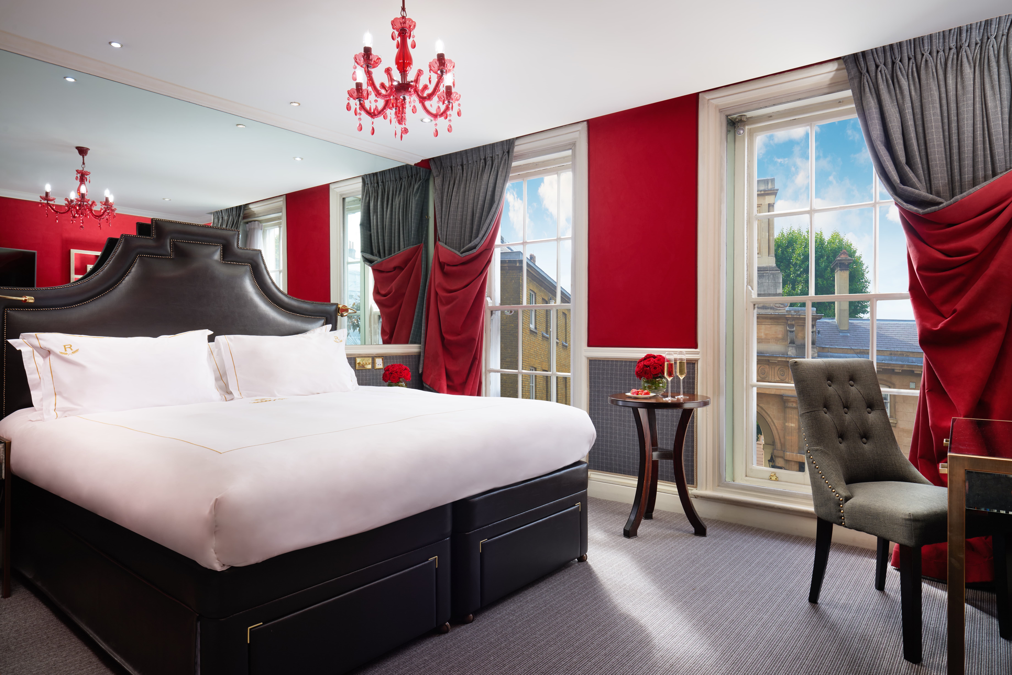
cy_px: 338
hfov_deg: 81.2
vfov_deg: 59.5
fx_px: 590
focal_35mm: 21
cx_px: 506
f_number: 16
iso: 50
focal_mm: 21
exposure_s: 1/13
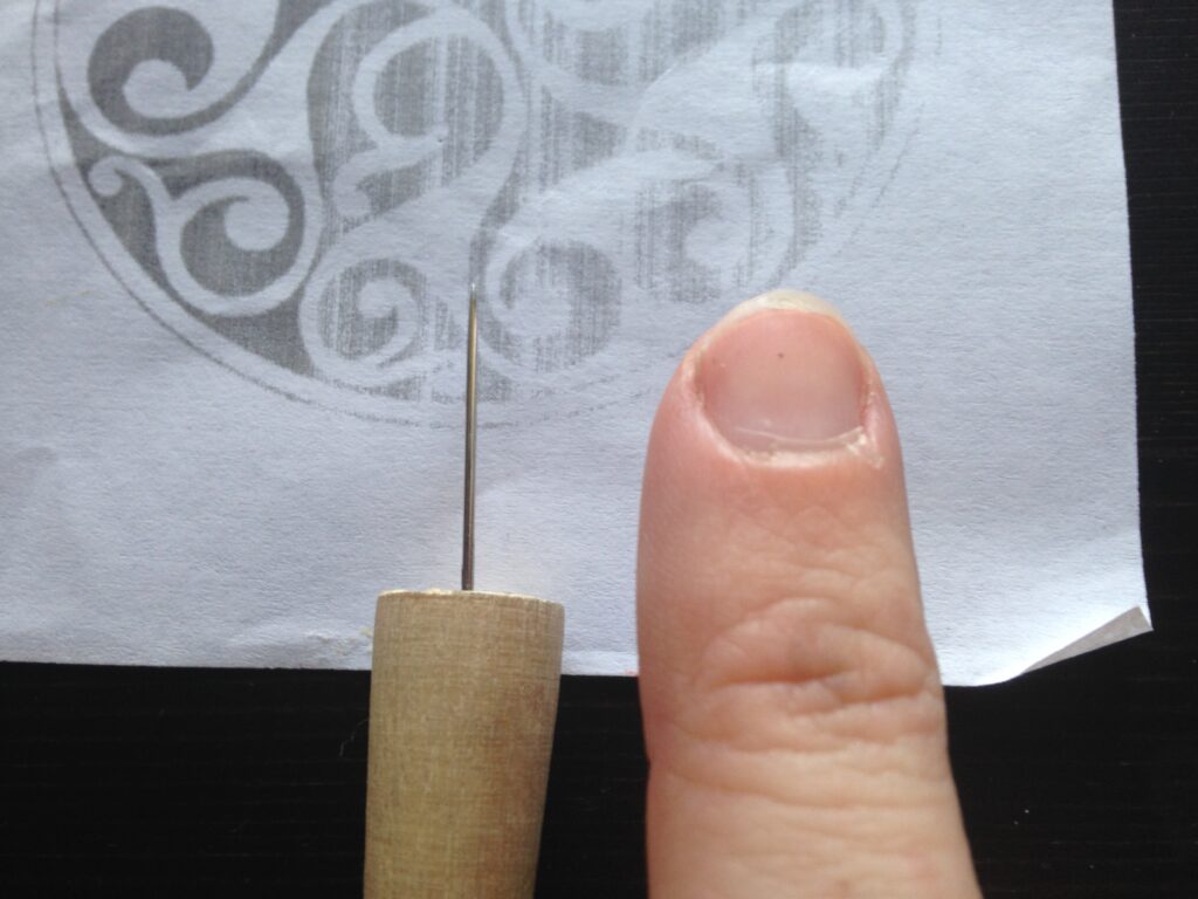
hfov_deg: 55.4
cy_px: 450
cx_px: 599
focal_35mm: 33
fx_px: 1142
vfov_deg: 42.9
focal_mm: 4.12
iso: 64
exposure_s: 1/20
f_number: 2.4
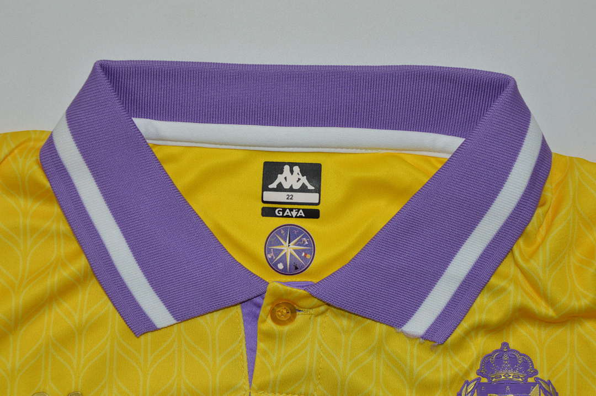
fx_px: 1116
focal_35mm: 68
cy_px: 198
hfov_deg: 29.9
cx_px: 298
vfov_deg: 20.1
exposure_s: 1/200
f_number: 14
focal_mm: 45
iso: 400
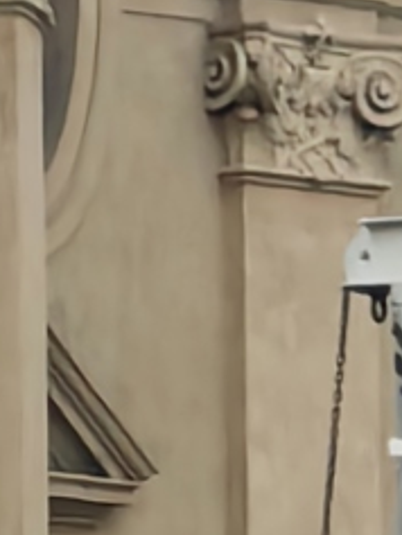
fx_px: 25170
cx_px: -14
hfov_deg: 0.9
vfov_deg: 1.2
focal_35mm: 1627
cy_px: 930
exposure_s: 1/50
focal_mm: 16.85
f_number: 3.5
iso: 160
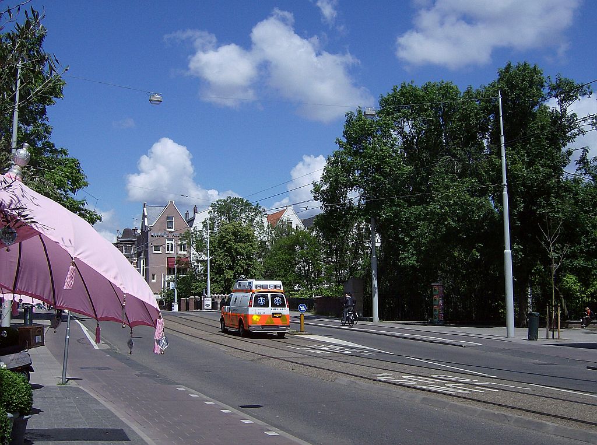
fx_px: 791
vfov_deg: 31.4
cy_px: 222
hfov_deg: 41.3
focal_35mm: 46
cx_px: 298
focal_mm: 7.7
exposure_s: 1/1125
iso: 100
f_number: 5.1
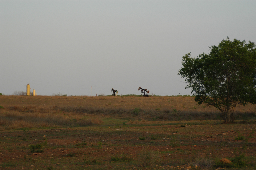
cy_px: 85
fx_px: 1119
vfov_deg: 8.7
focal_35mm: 158
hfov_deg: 13.1
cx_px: 128
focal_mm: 105
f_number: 5
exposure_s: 1/350
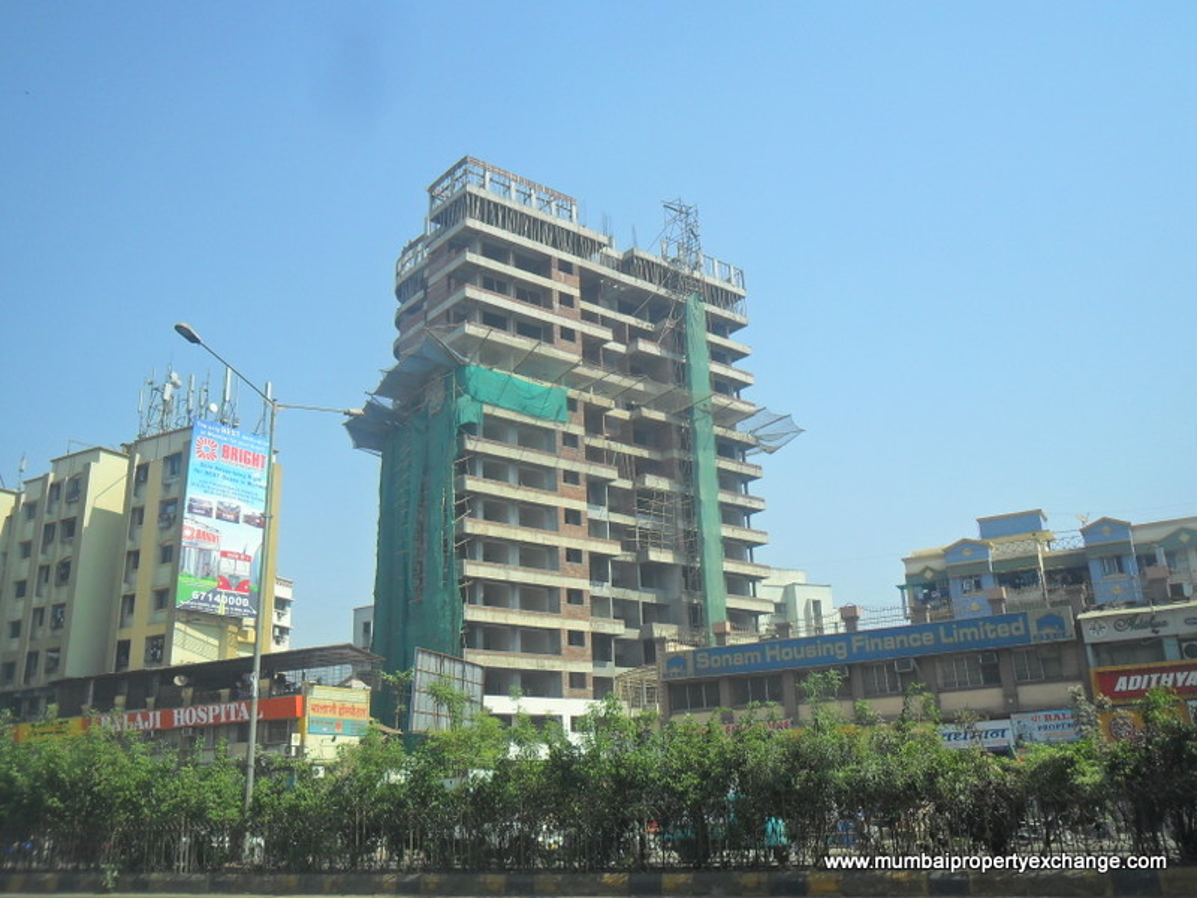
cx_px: 598
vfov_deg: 44.2
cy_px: 449
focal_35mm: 32
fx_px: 1107
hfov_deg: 56.8
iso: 100
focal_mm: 5.7
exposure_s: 1/1000
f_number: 3.7
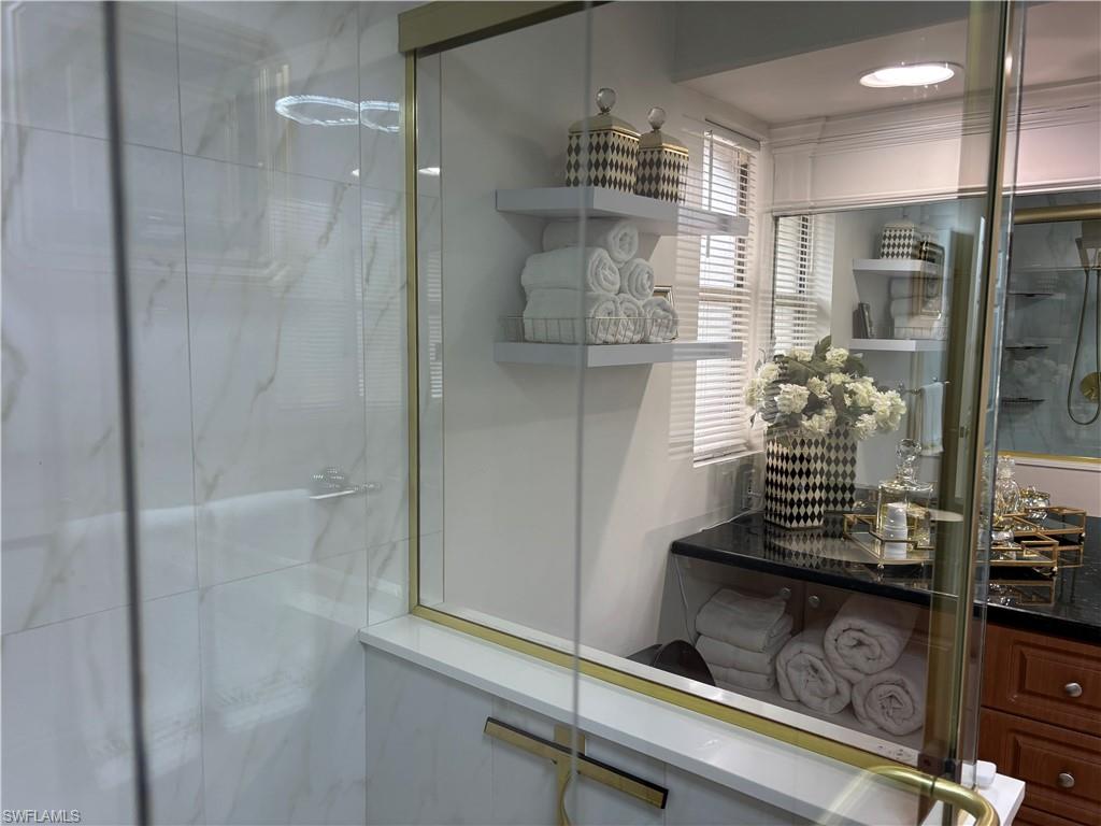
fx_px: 827
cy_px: 413
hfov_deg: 67.3
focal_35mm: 26
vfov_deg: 53.1
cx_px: 550
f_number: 1.6
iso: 100
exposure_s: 1/120
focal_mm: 5.96
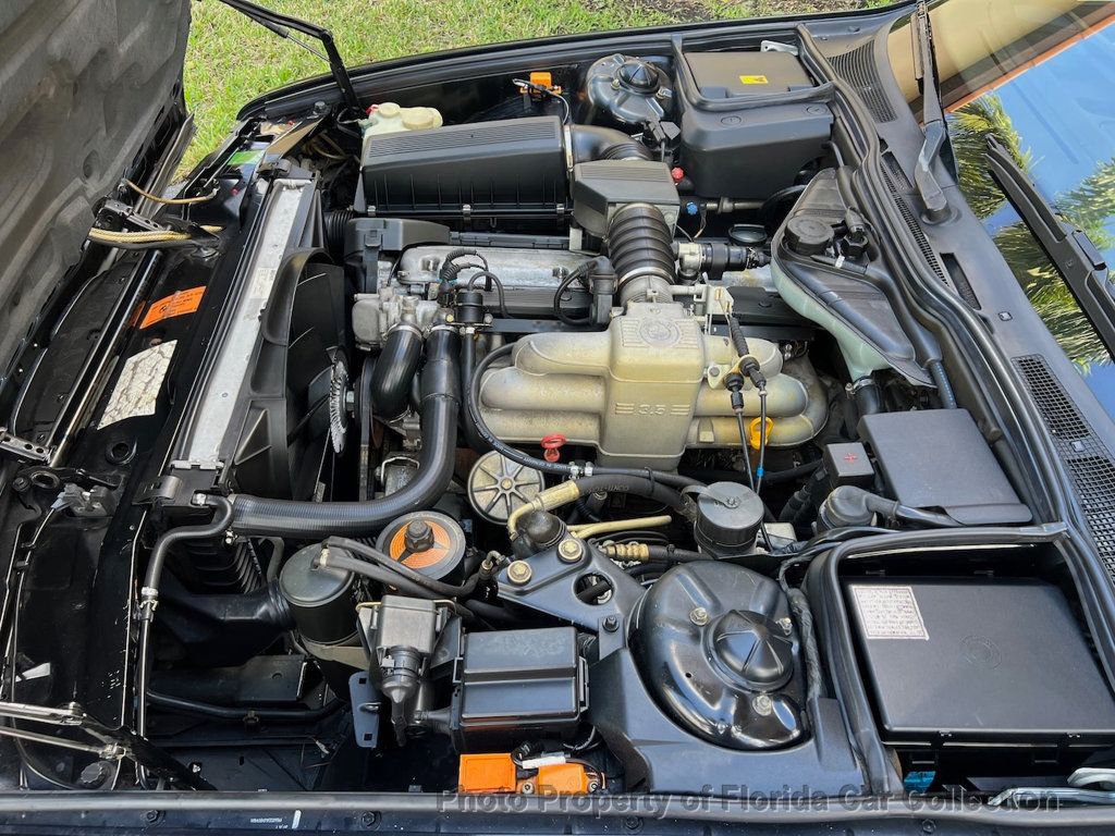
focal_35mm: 26
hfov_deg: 67.3
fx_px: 837
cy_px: 418
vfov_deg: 53.1
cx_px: 558
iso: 64
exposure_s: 1/121
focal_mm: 5.7
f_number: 1.5
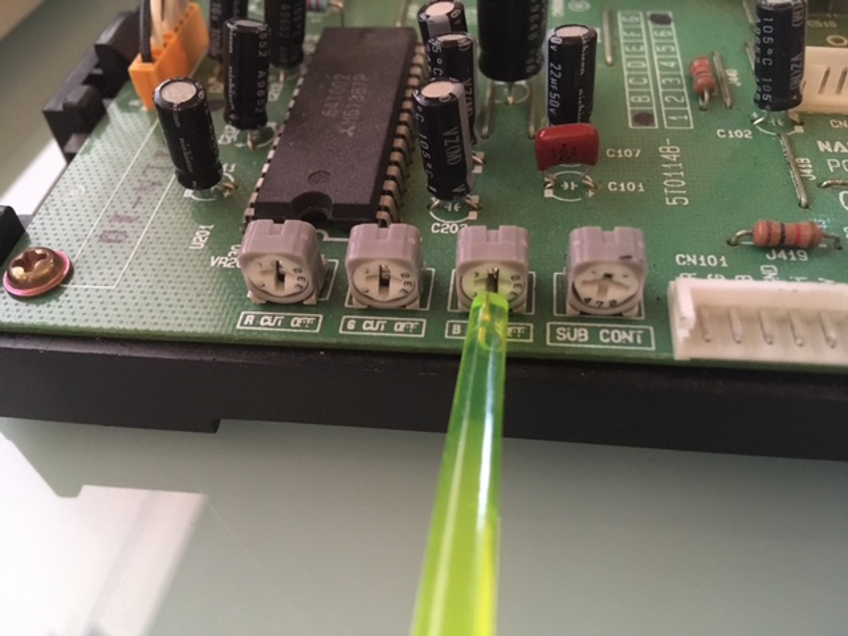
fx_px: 710
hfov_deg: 61.7
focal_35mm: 29
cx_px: 424
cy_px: 318
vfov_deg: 48.2
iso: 320
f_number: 2.2
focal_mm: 4.15
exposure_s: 1/15
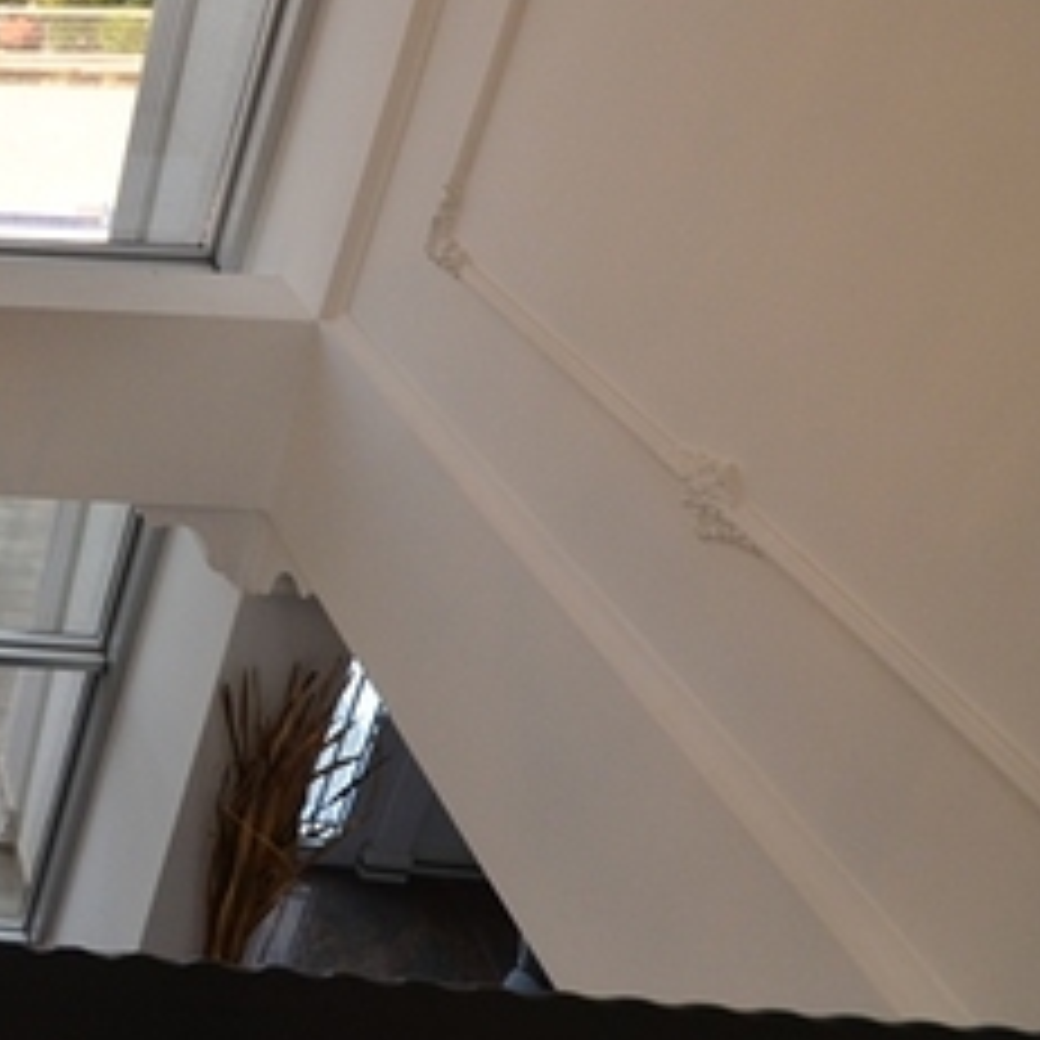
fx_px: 1360
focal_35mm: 40
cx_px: -479
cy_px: 410
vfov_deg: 41.6
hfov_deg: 28.8
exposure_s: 1/100
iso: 400
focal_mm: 10
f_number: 9
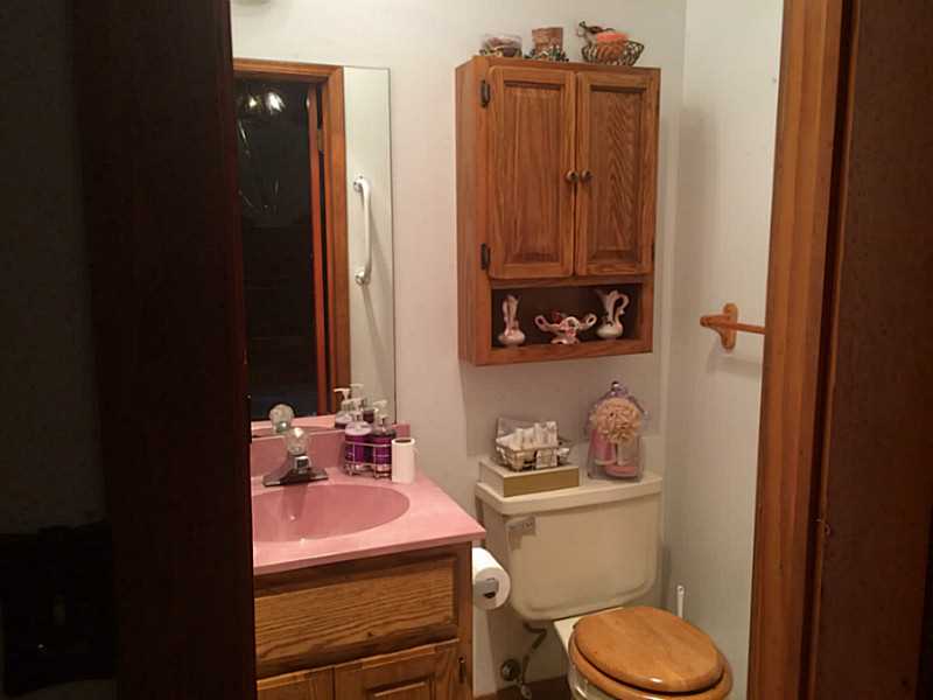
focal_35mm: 29
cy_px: 350
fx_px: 782
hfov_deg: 61.7
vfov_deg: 48.2
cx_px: 466
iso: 64
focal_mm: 4.15
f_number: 2.2
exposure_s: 1/30
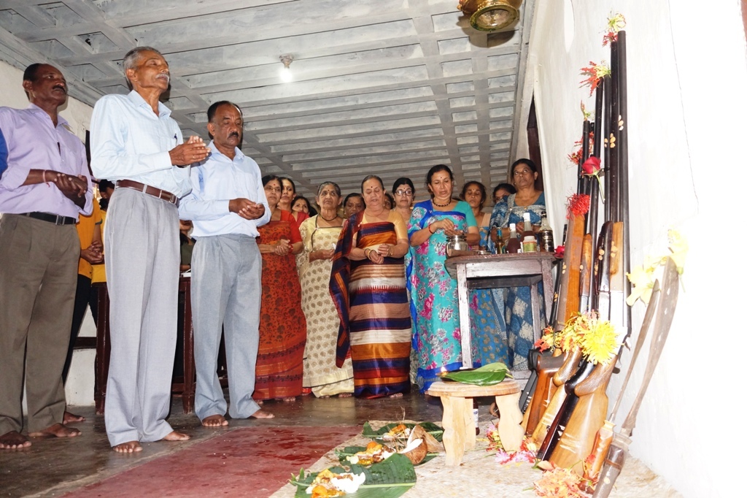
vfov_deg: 47.9
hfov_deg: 67.4
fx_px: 560
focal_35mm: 27
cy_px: 249
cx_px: 374
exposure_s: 1/60
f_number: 4
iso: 1600
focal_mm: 18
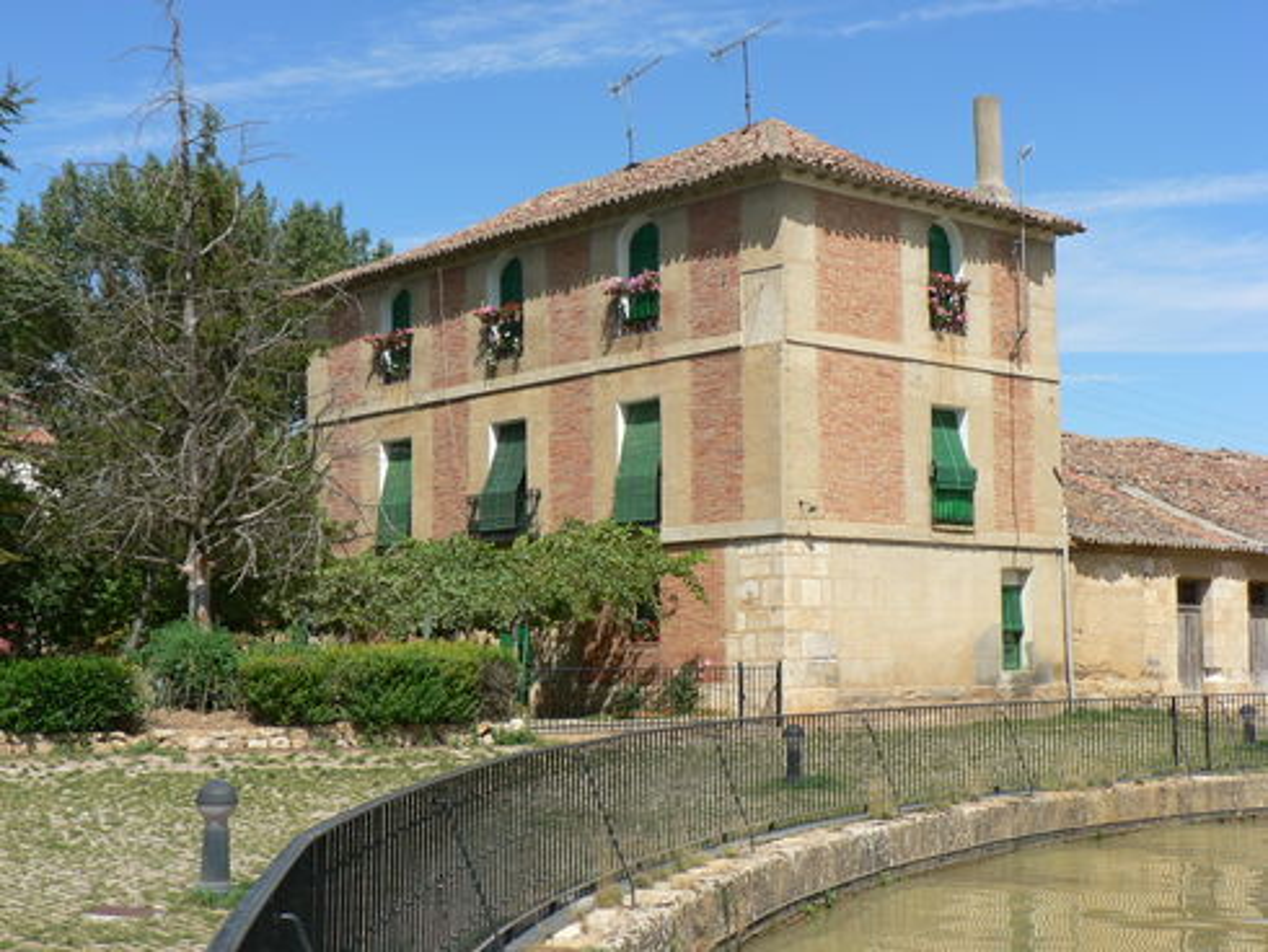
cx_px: 634
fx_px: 1869
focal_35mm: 51
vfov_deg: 28.6
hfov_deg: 37.5
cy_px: 476
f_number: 5
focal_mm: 8.7
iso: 64
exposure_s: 1/400
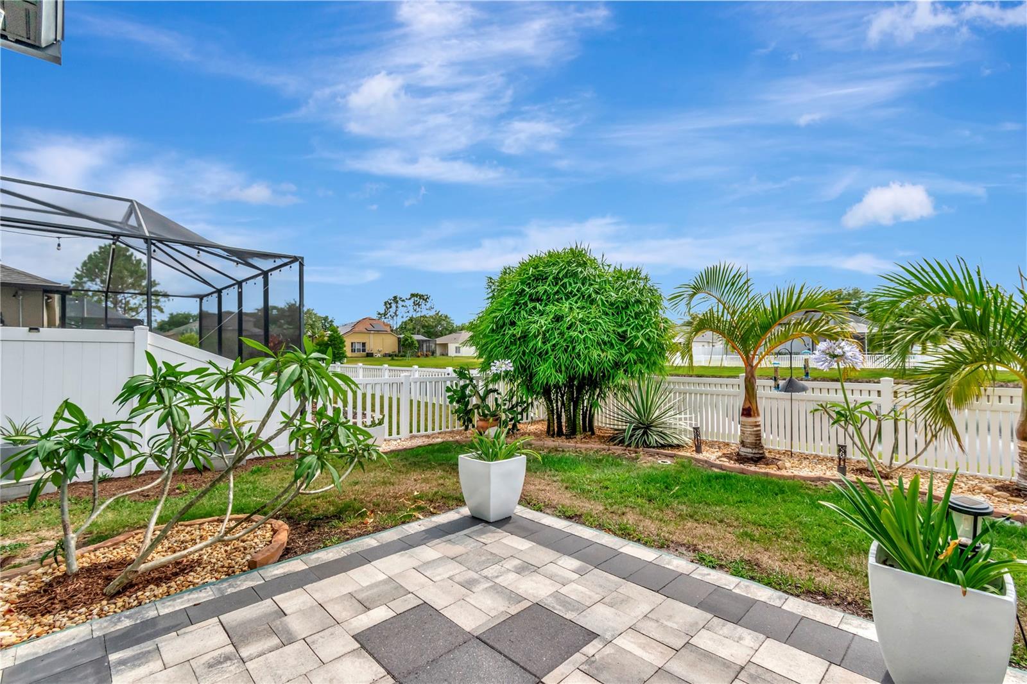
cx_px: 514
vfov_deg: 77.3
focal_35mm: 15
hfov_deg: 100.4
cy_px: 342
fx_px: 428
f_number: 7.1
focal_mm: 10
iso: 500
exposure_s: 1/1600
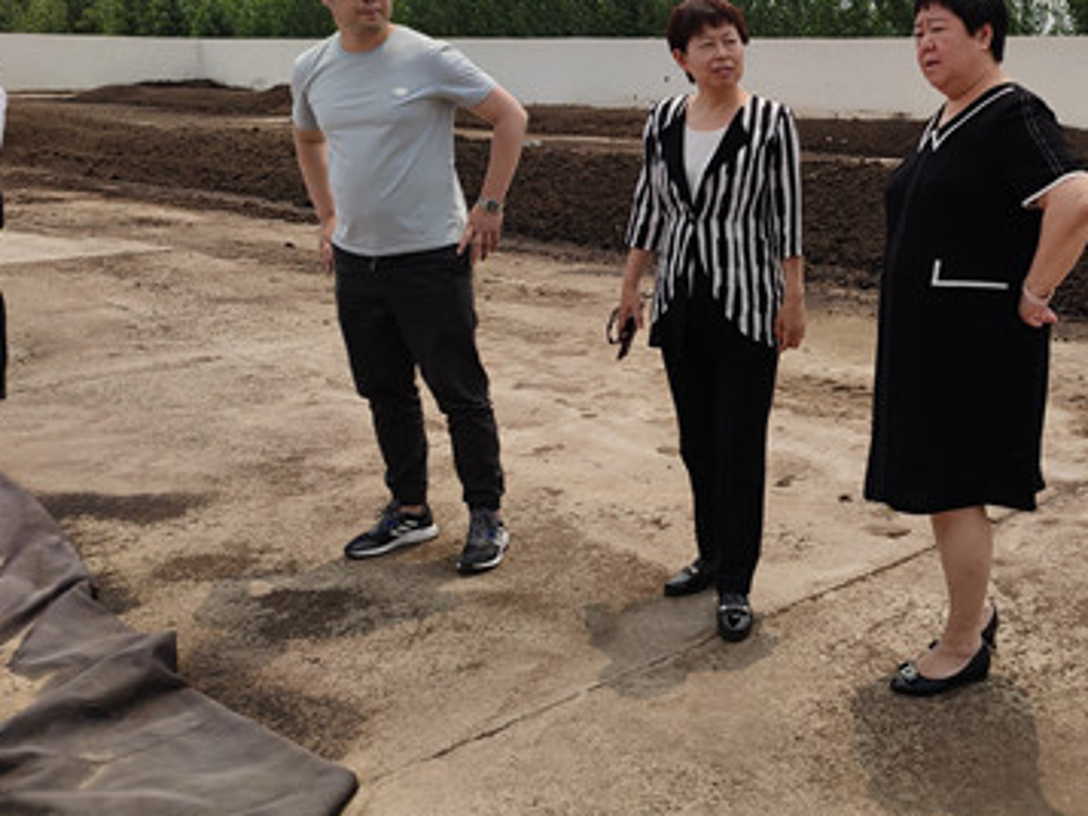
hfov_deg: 42.4
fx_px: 1321
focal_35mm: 42
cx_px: 896
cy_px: 207
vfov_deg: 33.7
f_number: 1.75
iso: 50
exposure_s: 1/1284
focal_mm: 5.96
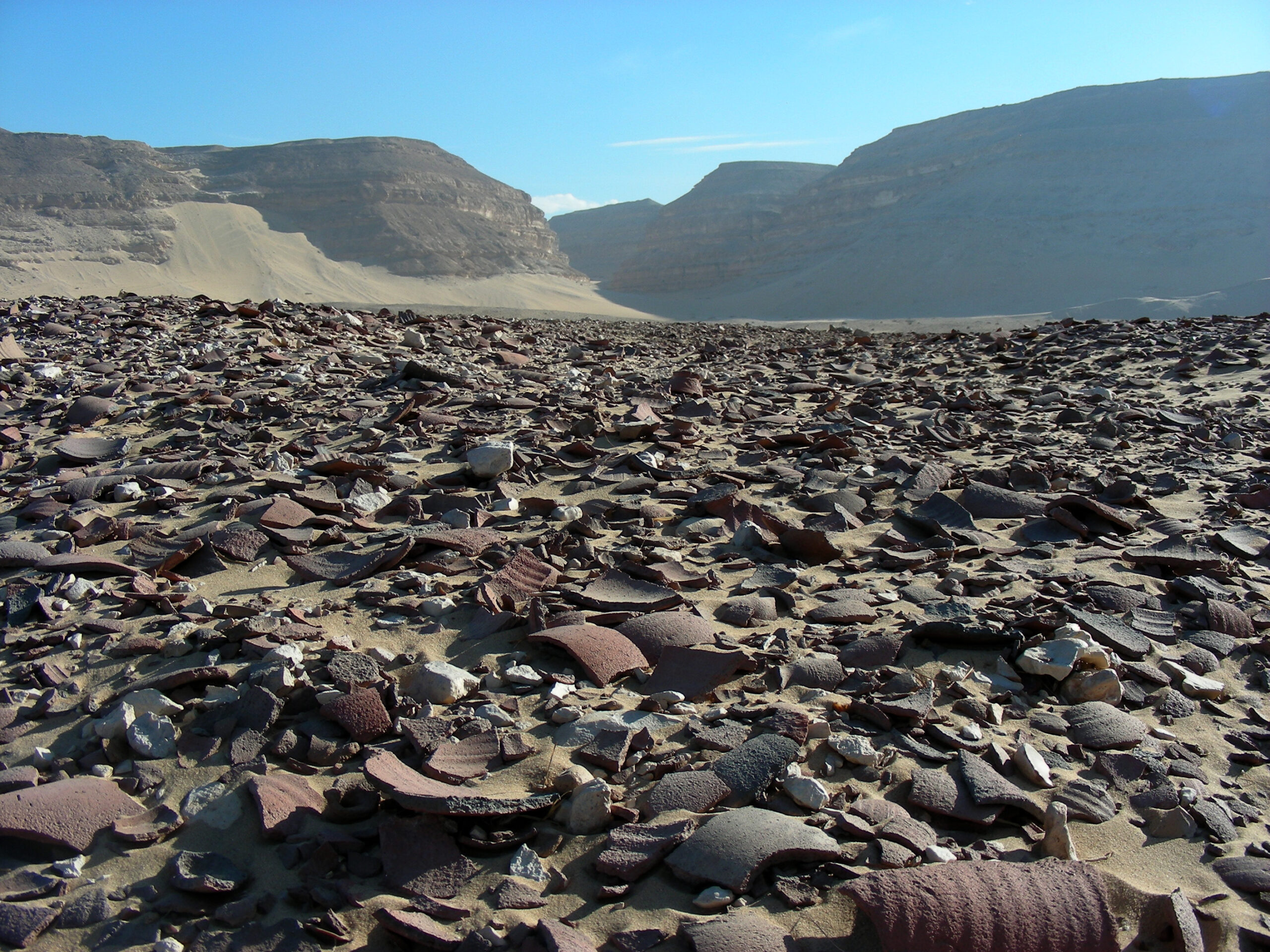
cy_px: 476
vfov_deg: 37.7
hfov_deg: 49.0
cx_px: 635
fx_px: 1394
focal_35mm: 38
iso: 50
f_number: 4
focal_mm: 6.3
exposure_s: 1/465
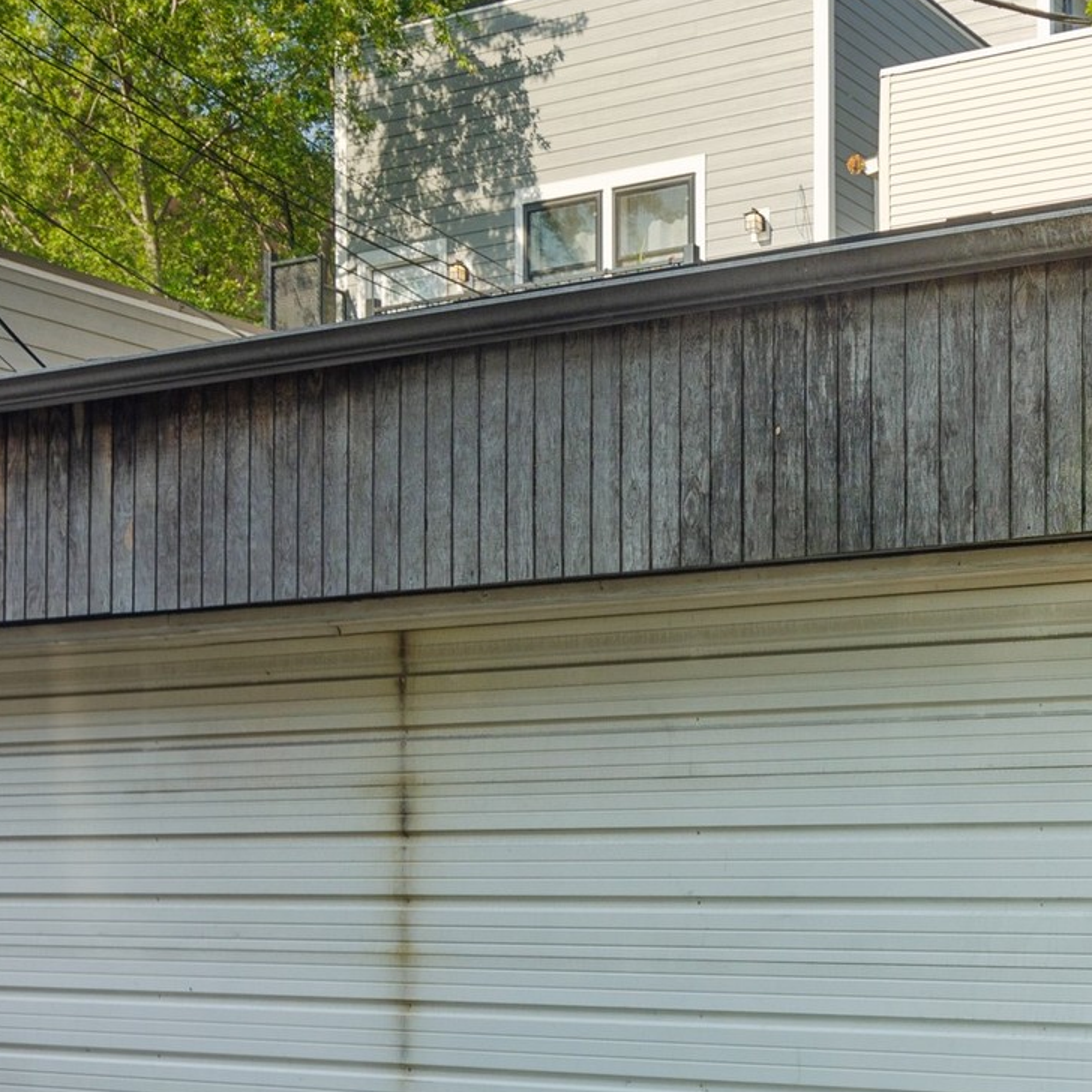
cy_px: 722
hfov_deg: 29.4
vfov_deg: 29.8
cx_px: 877
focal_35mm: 57
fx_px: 2034
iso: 200
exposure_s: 1/160
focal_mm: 20
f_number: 8
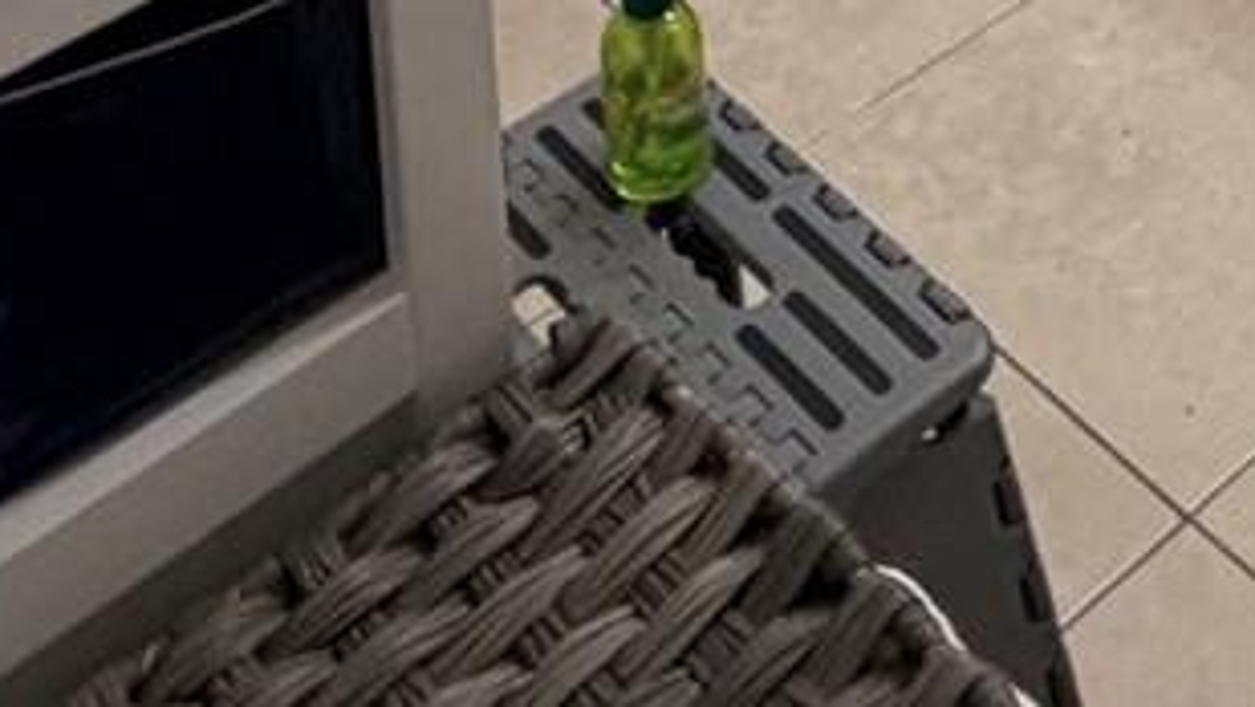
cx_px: 1052
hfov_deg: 26.2
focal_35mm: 79
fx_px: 2630
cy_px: -1300
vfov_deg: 11.0
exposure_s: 1/60
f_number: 2.2
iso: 200
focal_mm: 2.22
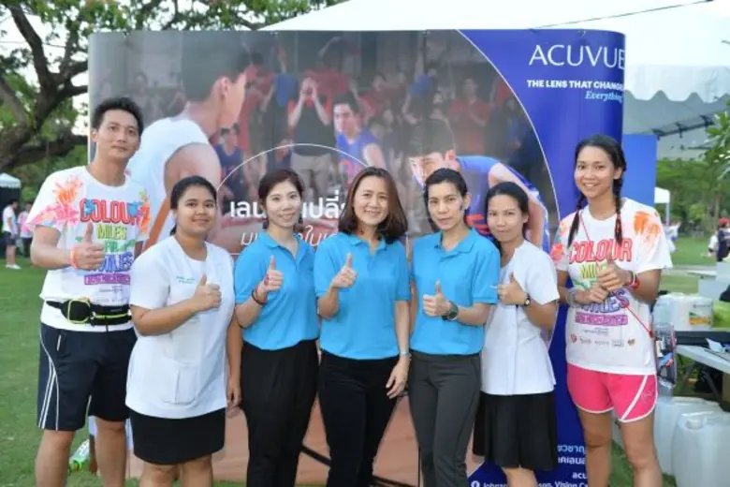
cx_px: 365
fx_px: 649
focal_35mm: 32
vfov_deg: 41.1
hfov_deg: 58.7
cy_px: 244
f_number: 3.5
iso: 1000
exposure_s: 1/100
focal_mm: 32
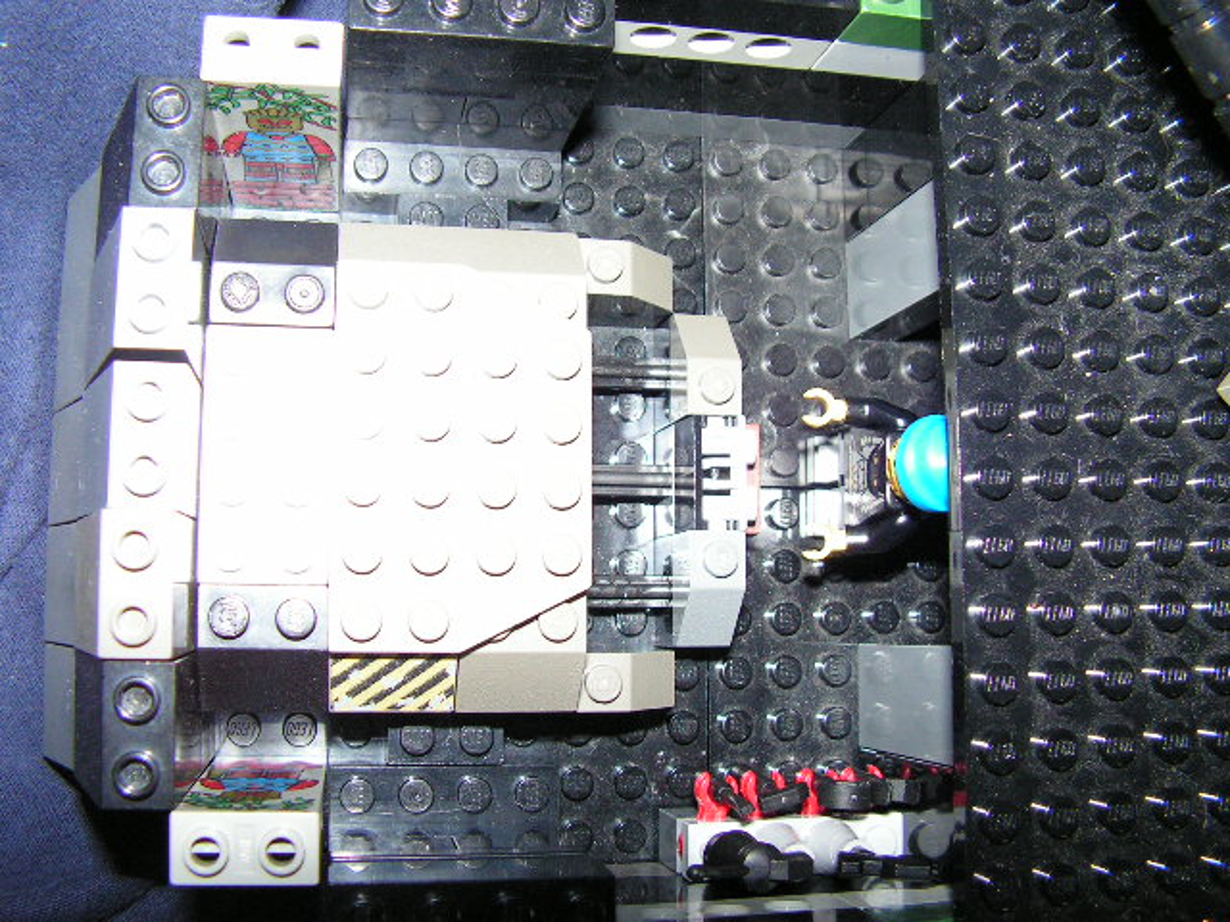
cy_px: 461
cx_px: 615
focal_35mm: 36
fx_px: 1279
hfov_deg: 51.4
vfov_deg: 39.7
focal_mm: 6
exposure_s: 1/40
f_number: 3.2
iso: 200
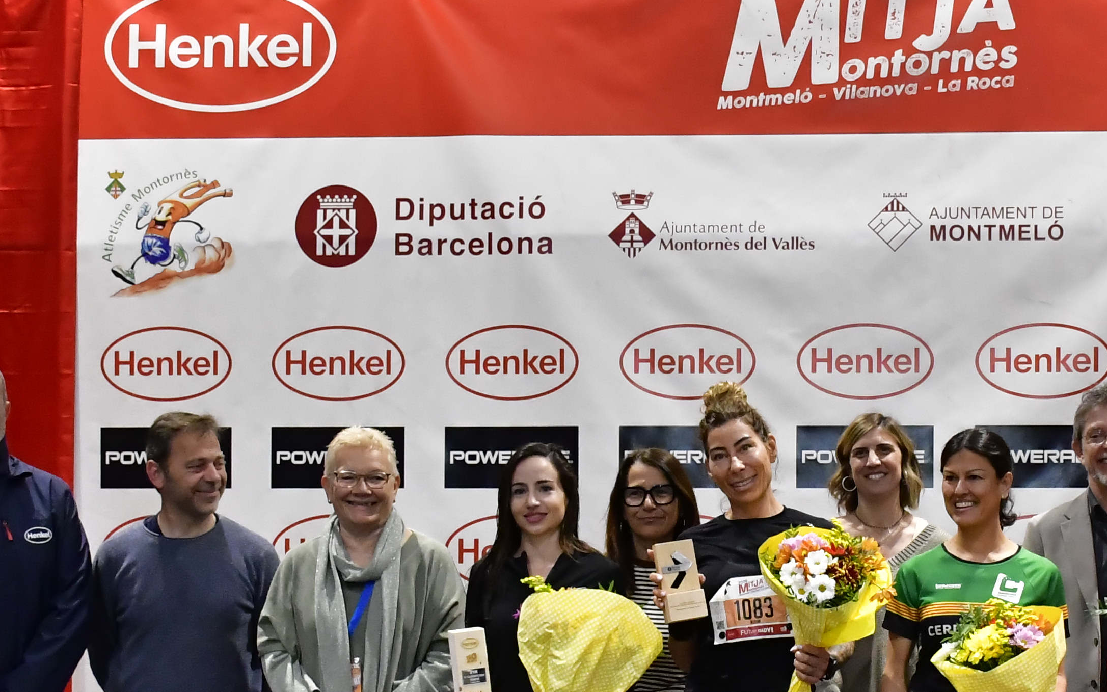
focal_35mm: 94
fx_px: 2836
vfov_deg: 13.8
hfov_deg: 21.8
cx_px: 868
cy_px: 557
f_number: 5.6
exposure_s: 1/125
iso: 3600
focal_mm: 24
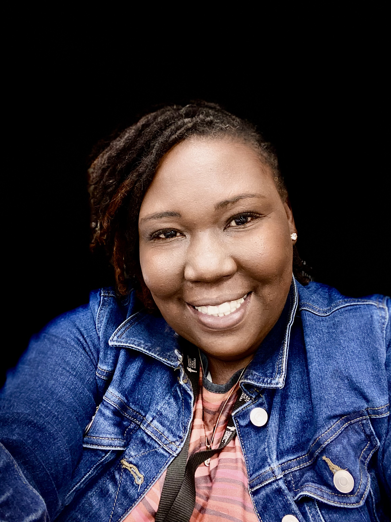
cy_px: 261
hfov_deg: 46.8
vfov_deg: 60.0
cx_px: 196
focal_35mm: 30
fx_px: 452
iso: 320
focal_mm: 2.71
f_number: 2.2
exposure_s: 1/40
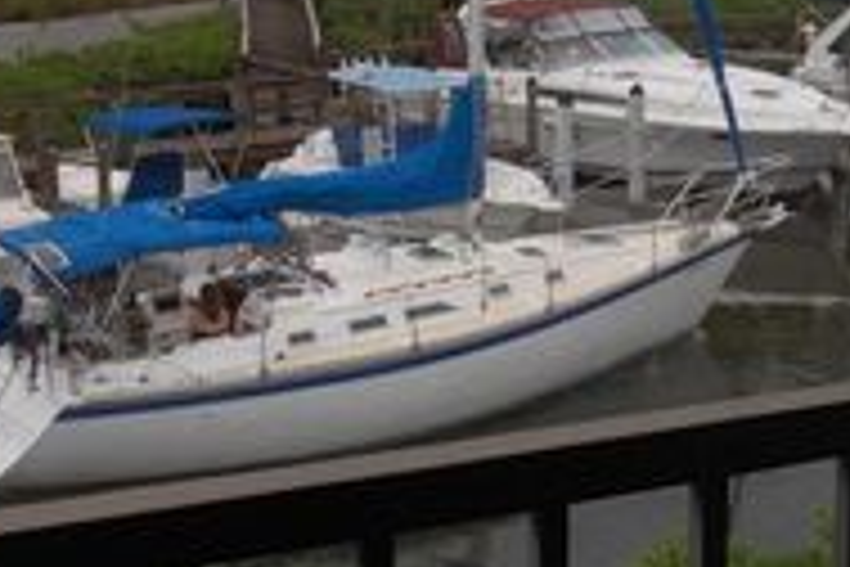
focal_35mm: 83
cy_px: 171
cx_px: 697
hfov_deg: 24.0
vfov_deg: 16.3
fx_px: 1967
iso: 280
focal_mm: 21
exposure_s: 1/250
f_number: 8
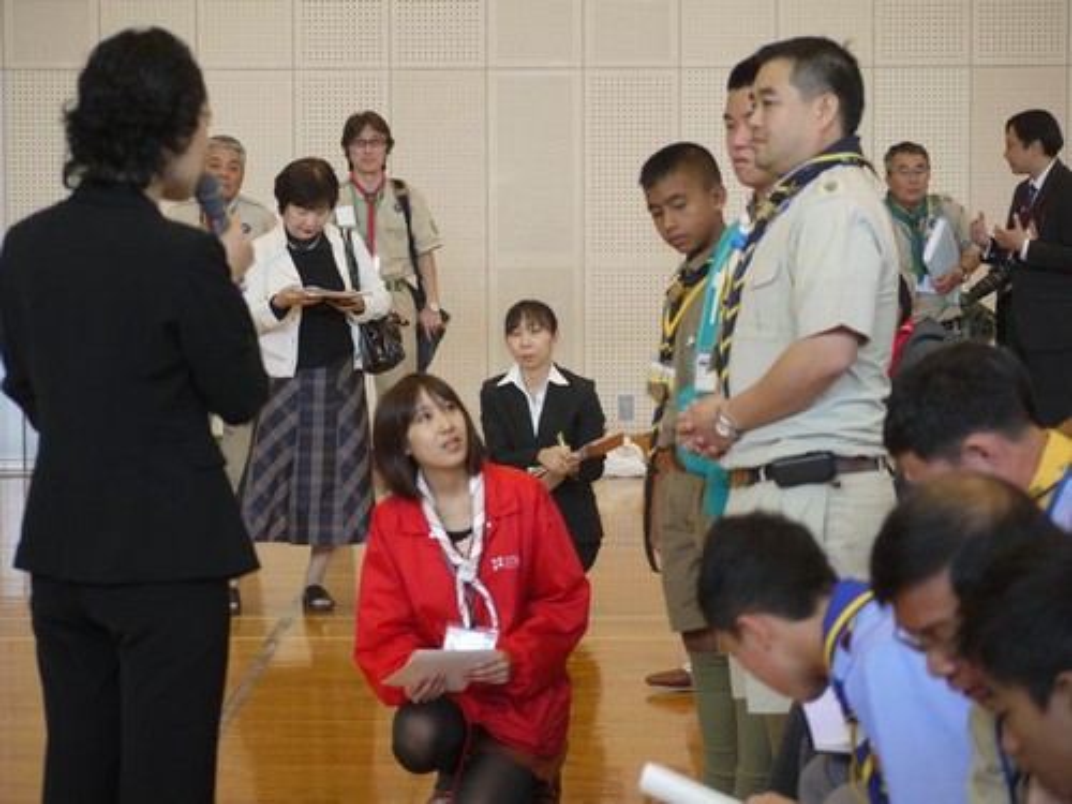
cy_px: 402
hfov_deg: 17.6
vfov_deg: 13.2
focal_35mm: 112
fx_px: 3468
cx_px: 536
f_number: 4.1
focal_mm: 56
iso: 400
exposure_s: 1/80
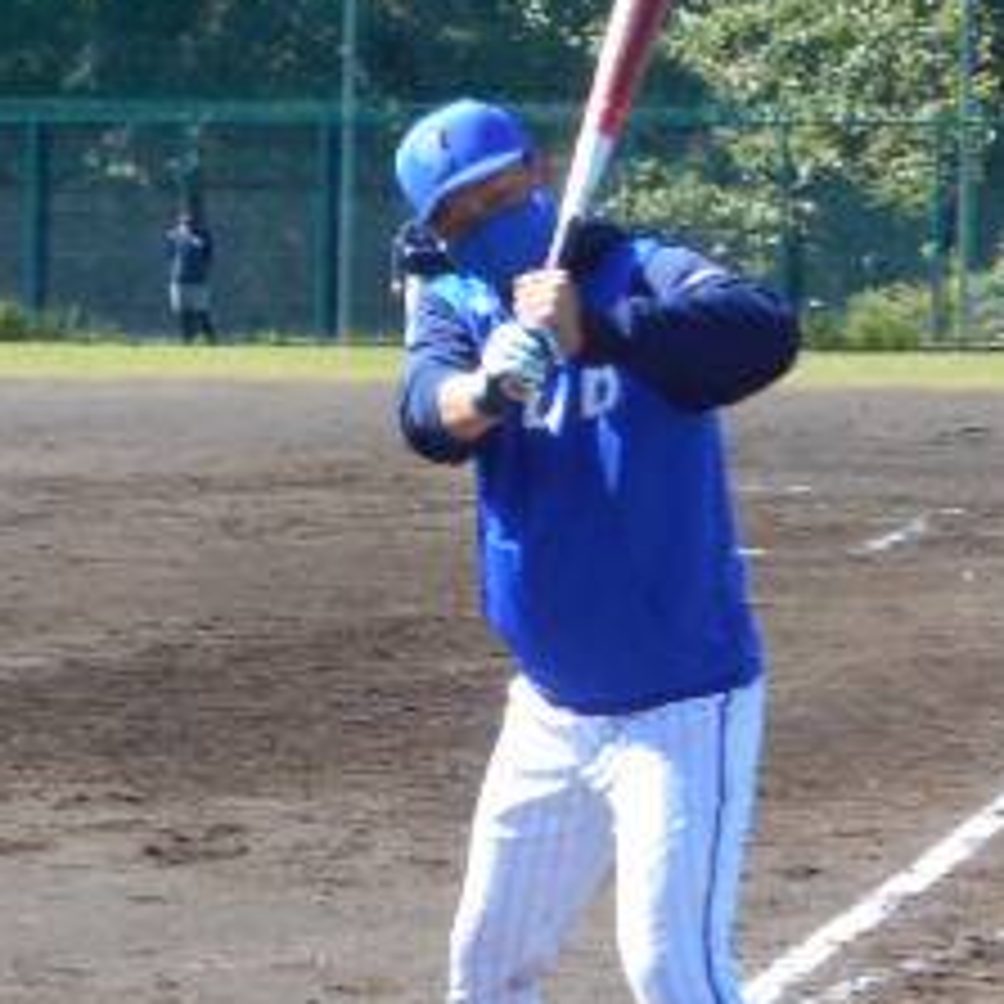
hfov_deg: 9.1
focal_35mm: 193
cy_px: 689
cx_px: 342
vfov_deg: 9.1
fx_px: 6333
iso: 80
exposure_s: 1/125
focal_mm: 13.5
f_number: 5.8
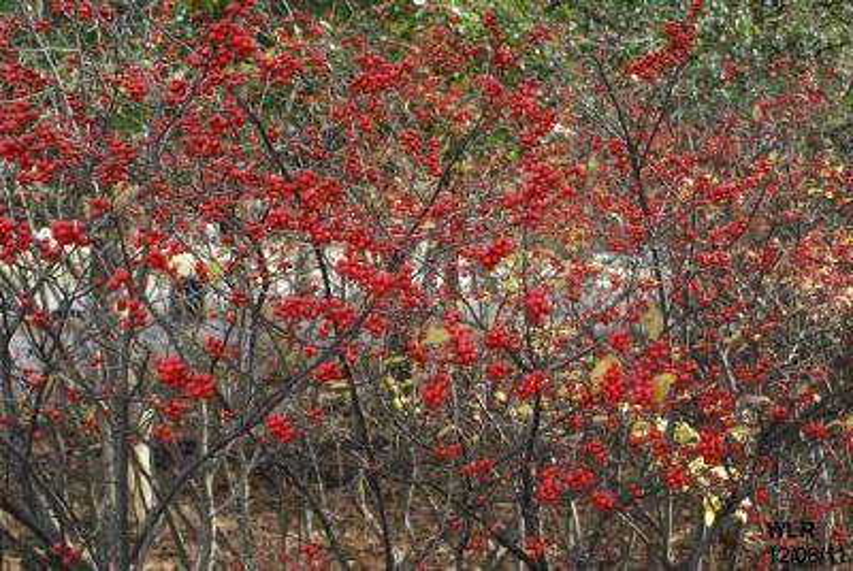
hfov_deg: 37.8
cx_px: 426
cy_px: 286
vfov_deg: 25.8
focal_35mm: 52
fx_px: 1246
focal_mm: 35
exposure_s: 1/60
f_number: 6.3
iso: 100
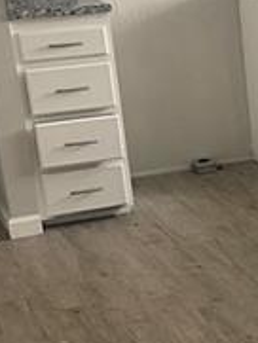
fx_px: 1052
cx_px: 444
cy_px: 296
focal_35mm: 106
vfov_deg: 18.3
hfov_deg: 12.9
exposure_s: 1/95
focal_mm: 5.1
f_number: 1.6
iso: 125
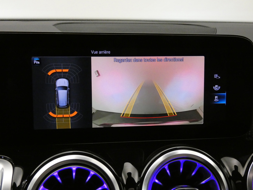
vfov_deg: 31.5
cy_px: 95
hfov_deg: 41.2
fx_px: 336
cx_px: 126
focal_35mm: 46
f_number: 3.8
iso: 1600
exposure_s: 1/30
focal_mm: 8.2
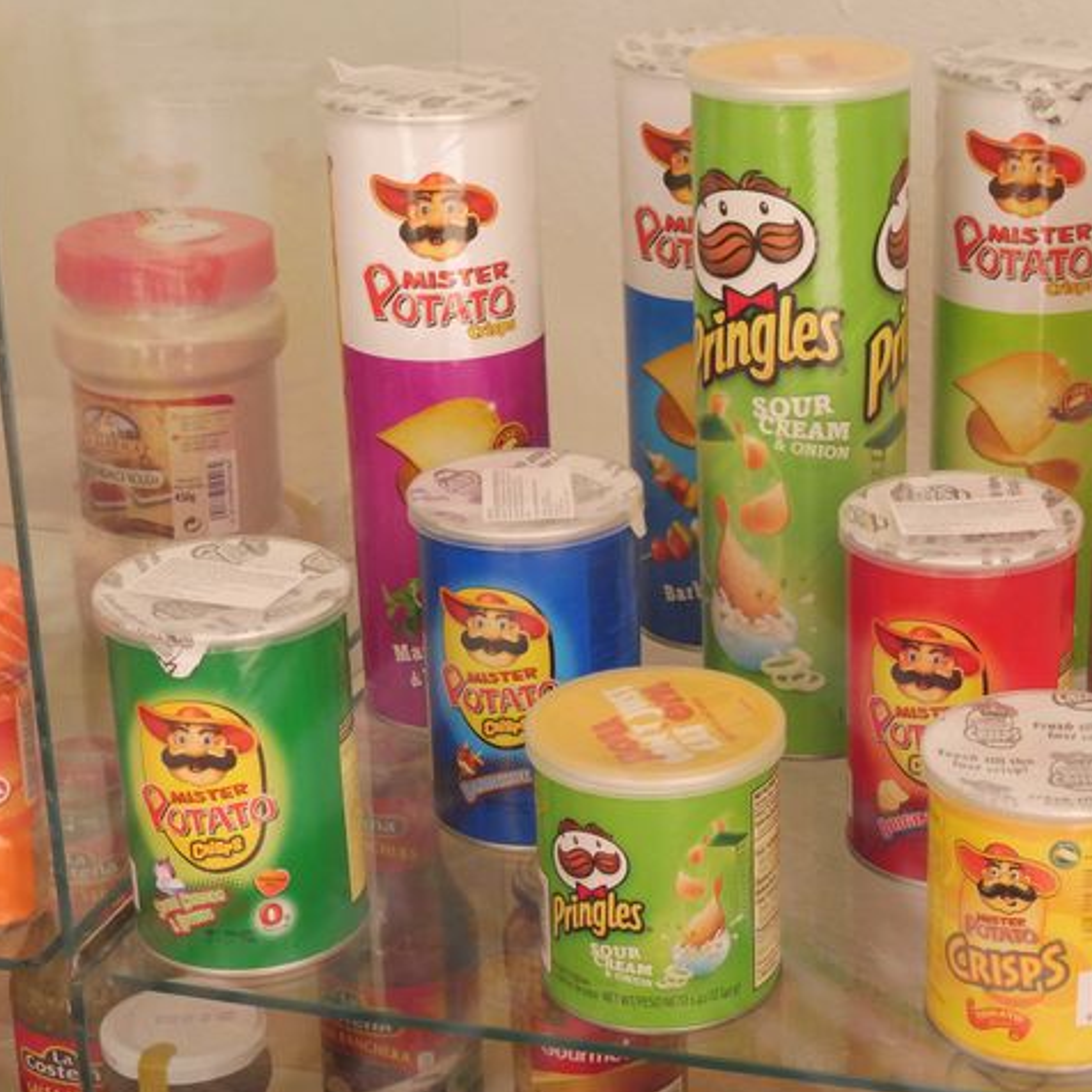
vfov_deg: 21.9
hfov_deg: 21.8
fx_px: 2820
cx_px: 730
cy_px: 545
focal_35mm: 79
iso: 400
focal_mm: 11.7
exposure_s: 1/60
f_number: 4.9
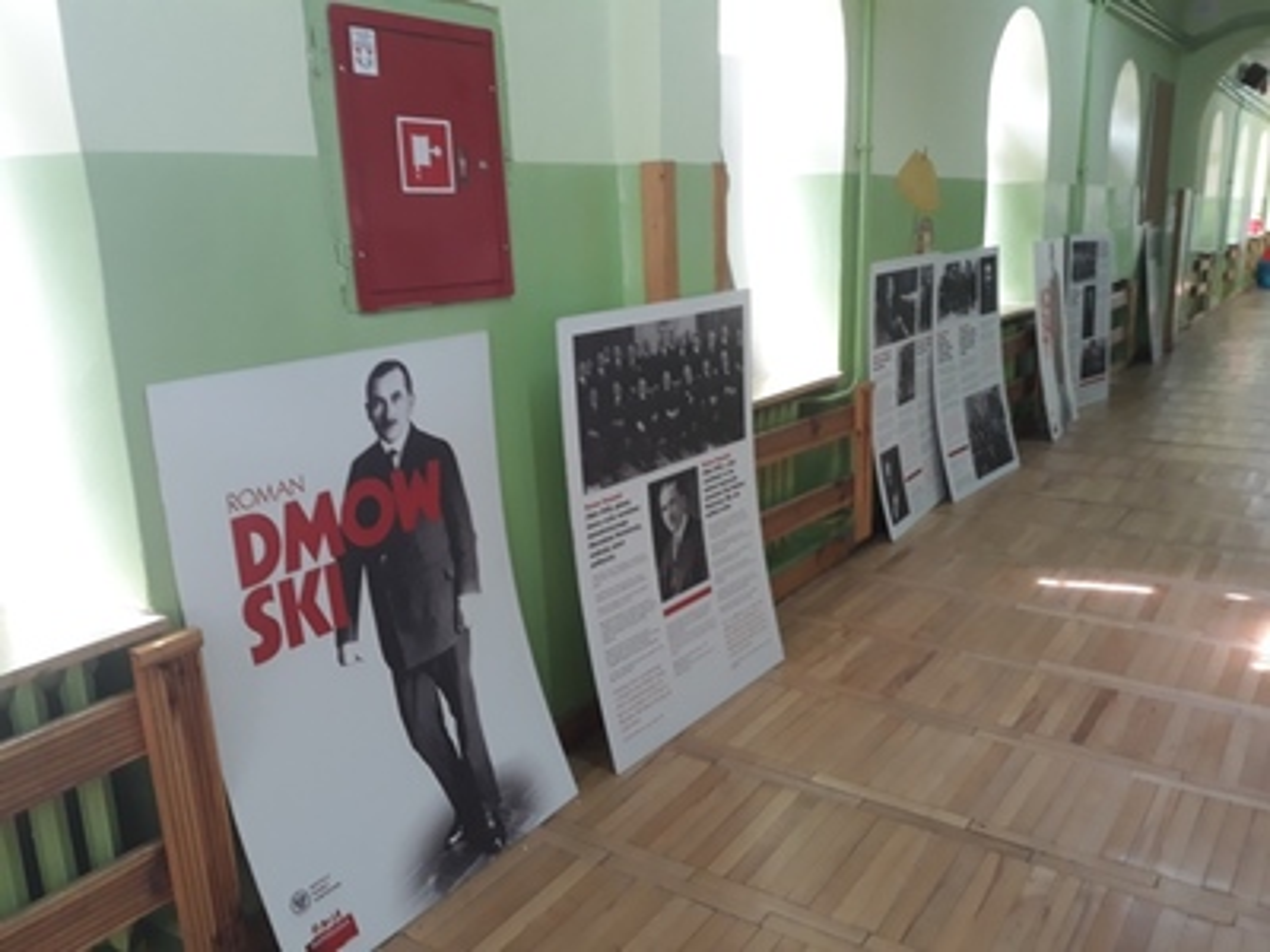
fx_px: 991
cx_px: 635
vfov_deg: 51.4
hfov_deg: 65.3
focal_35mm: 27
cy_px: 476
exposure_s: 1/50
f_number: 1.7
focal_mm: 3.71
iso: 125
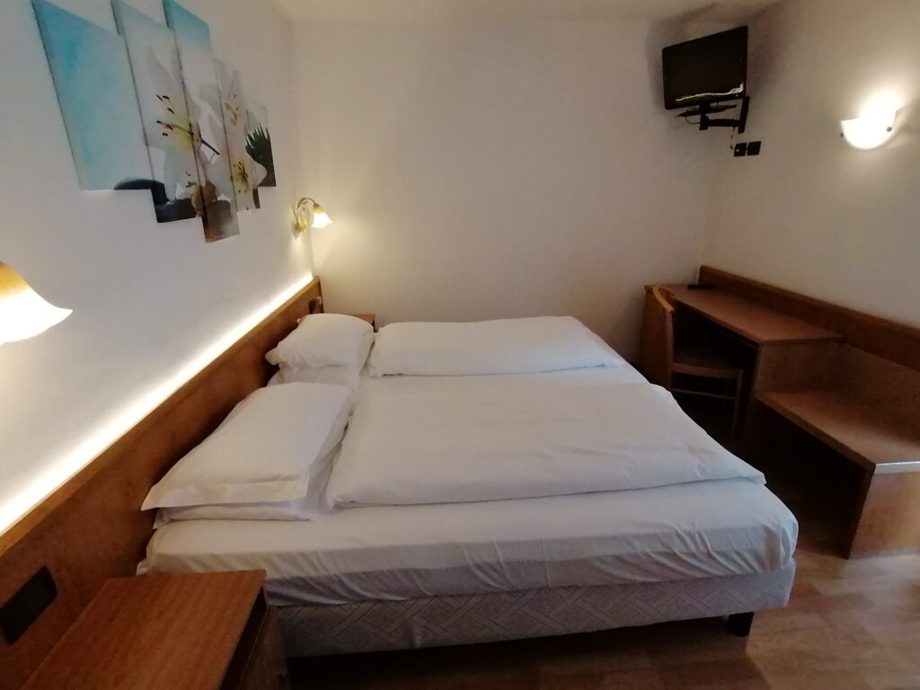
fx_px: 452
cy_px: 345
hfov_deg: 91.0
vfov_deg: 74.7
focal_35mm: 17
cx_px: 460
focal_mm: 2.84
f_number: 2.4
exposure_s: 1/100
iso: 400
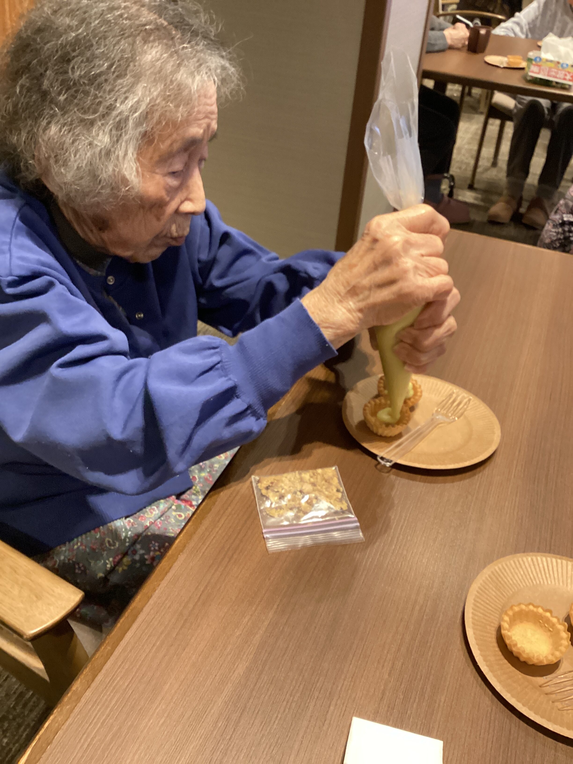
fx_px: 684
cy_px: 382
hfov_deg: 45.4
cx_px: 286
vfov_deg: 58.4
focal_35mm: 31
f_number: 2.4
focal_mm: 3.3
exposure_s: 1/40
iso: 400
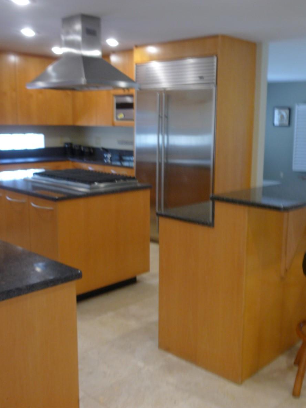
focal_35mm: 38
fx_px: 448
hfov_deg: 37.6
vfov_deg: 49.0
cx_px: 182
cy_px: 201
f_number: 2.8
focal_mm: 6
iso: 100
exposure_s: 1/8
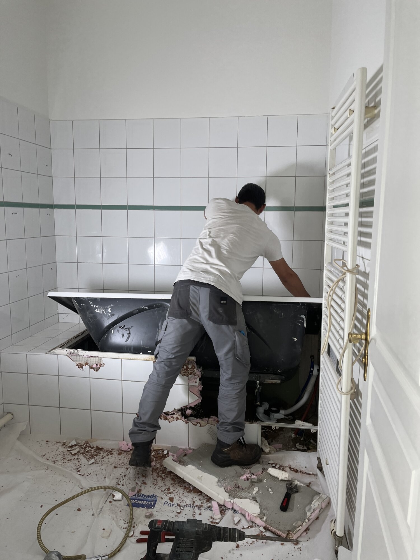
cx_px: 210
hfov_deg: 53.1
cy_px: 280
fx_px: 421
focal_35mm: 26
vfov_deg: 67.3
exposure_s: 1/100
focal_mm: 5.1
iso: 64
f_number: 1.6
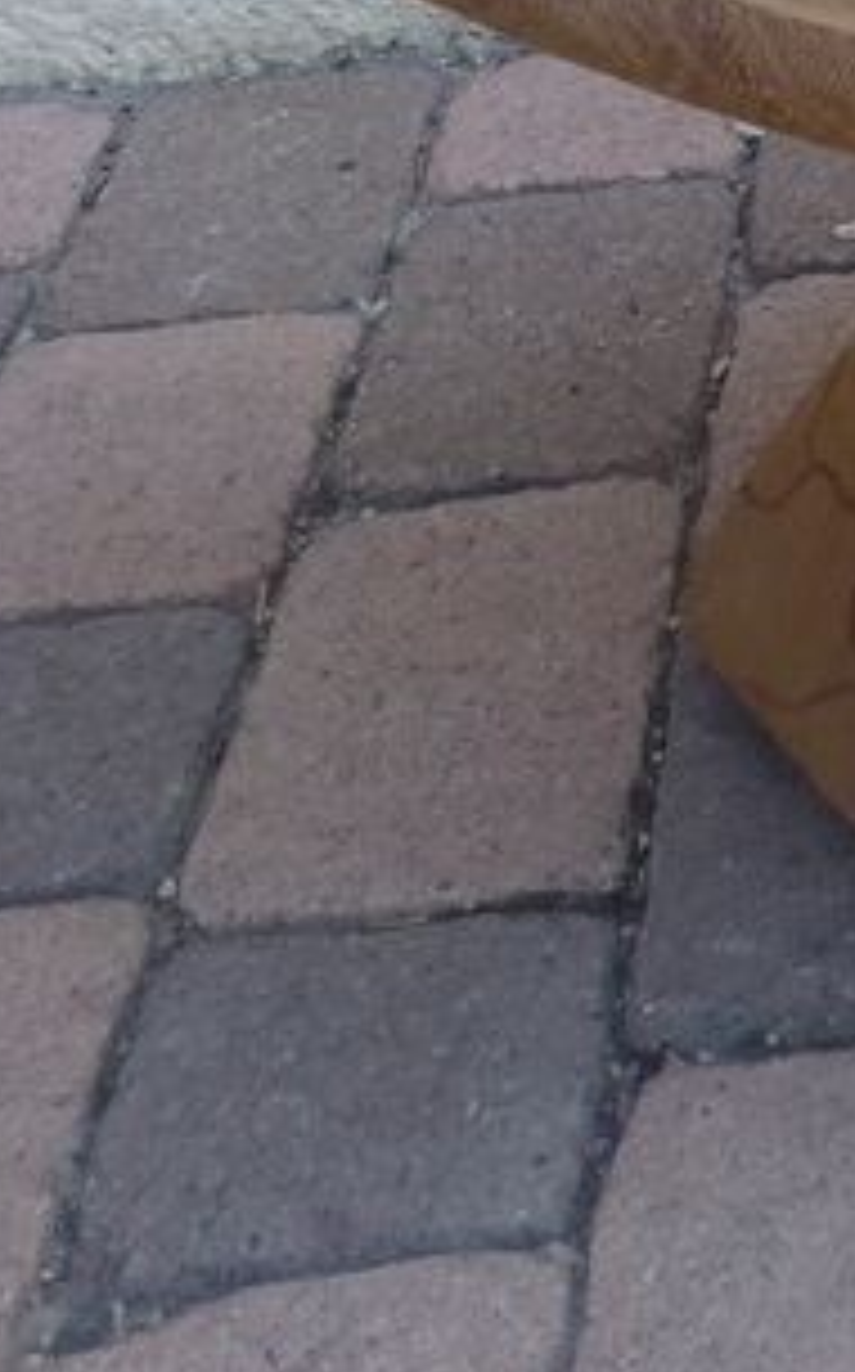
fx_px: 3251
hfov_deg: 13.4
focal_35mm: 87
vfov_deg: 21.2
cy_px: -499
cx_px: 1544
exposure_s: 1/125
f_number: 4
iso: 100
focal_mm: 4.3
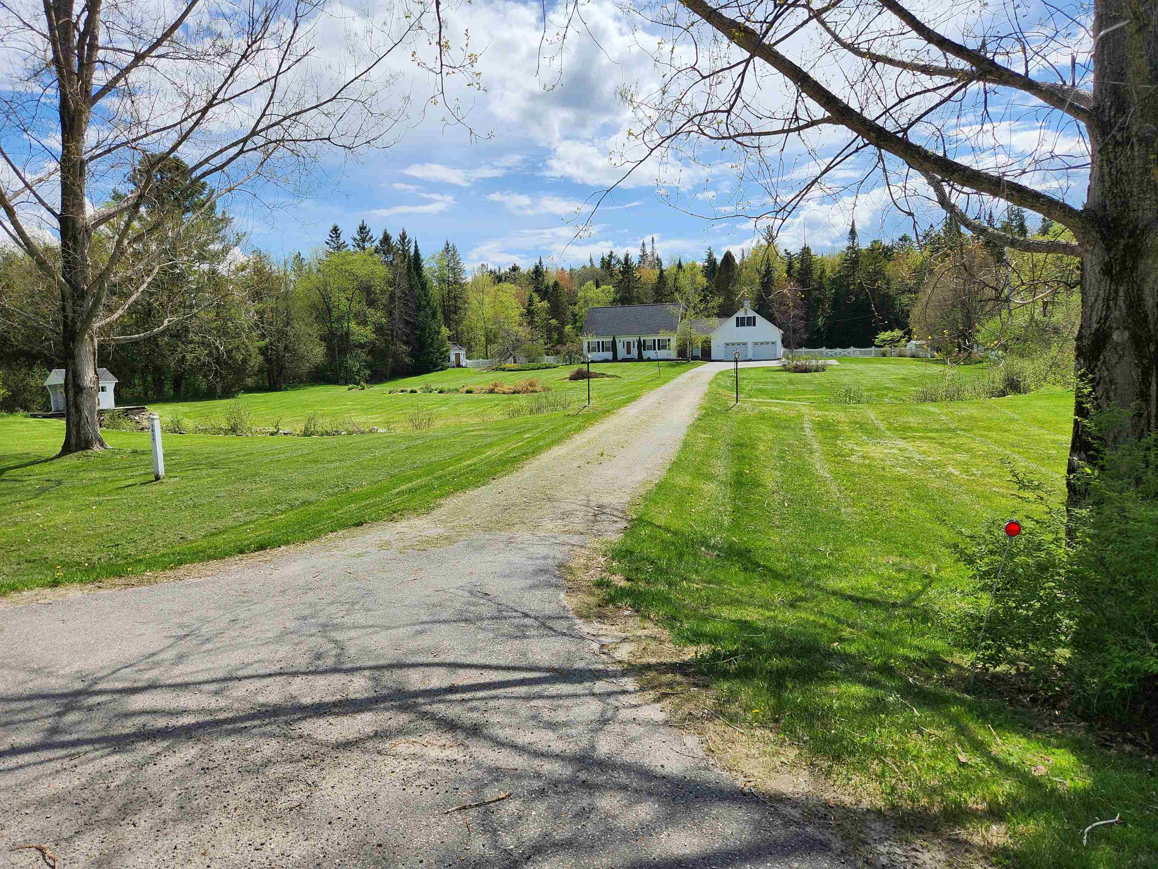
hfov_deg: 73.9
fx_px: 769
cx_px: 579
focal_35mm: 23
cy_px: 434
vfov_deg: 58.9
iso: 20
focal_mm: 5.4
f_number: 1.8
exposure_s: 1/2643
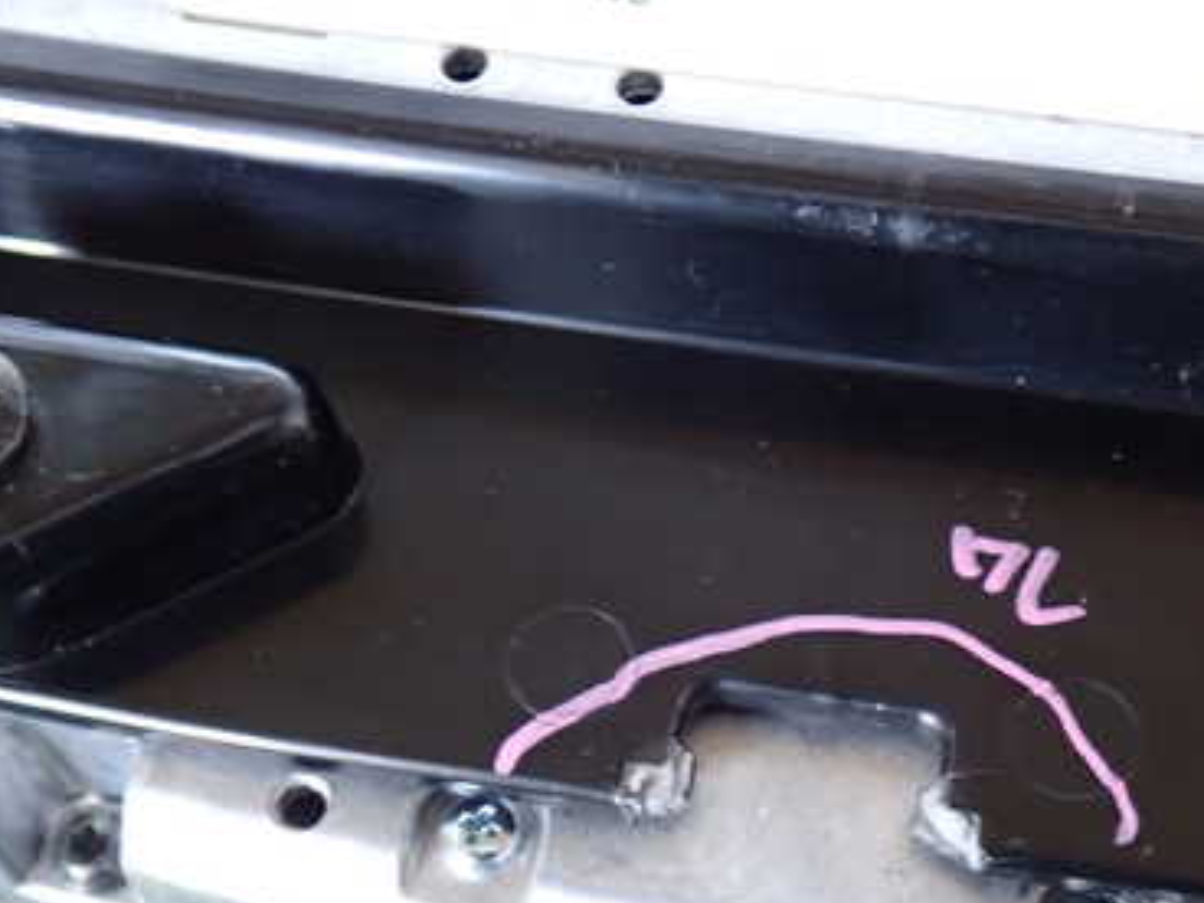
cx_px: 759
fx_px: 2156
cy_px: 654
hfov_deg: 31.0
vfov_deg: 23.5
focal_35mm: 62
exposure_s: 1/25
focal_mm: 6.83
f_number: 2.7
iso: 800
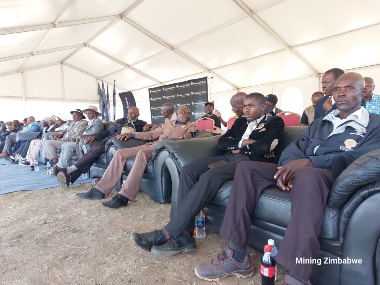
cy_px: 142
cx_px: 190
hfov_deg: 71.6
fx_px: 263
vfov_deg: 56.8
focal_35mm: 24
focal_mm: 5.23
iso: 40
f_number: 1.8
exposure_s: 1/50
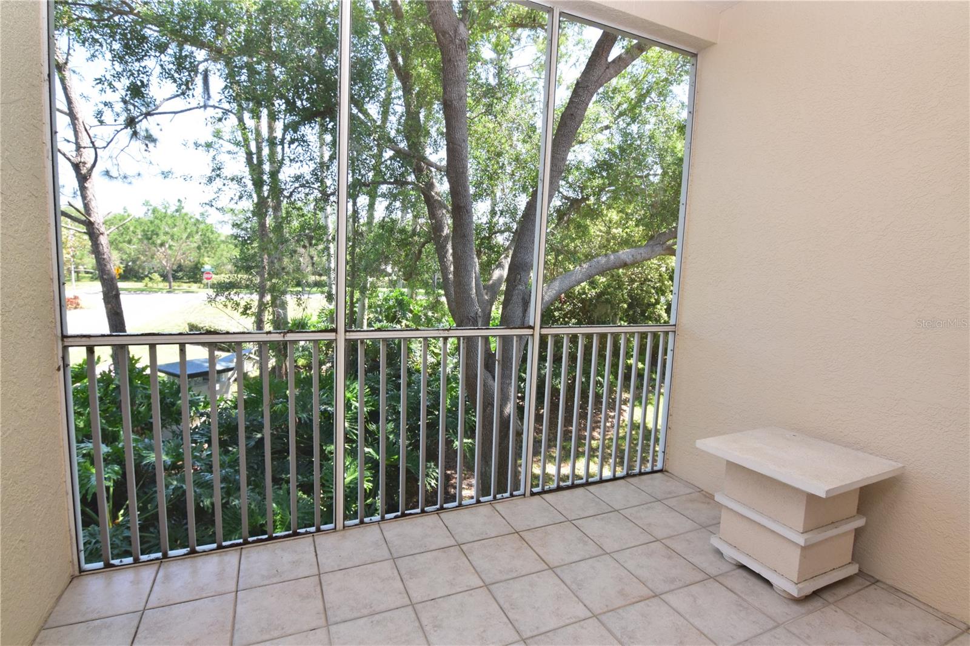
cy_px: 323
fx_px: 444
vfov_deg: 72.0
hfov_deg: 95.0
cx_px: 485
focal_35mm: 16
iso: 450
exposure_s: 1/125
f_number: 9
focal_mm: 11
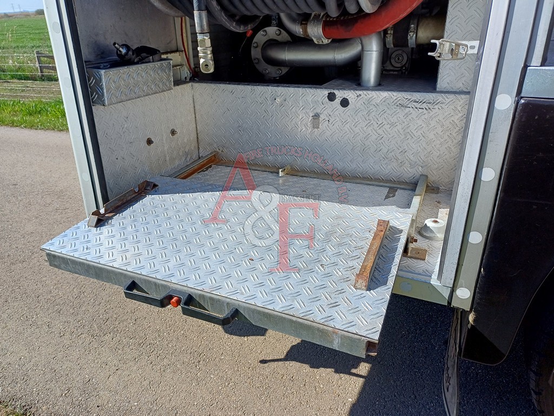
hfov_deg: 69.4
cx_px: 277
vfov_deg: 54.9
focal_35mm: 25
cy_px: 208
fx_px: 400
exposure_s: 1/772
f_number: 1.8
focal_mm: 4.65
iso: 50
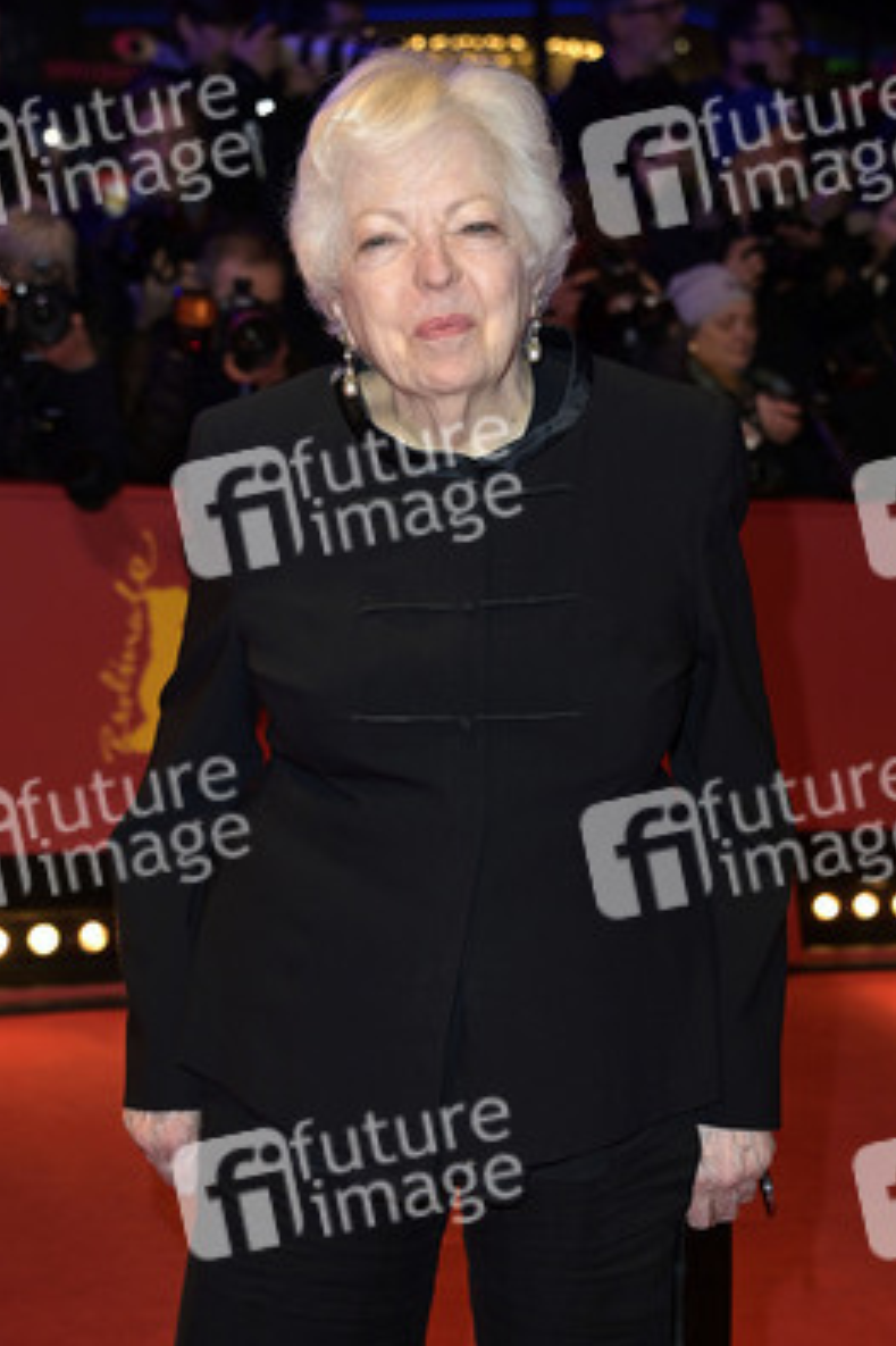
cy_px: 668
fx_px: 2952
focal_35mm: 79
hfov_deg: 17.3
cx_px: 446
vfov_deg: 25.7
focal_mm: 78
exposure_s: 1/250
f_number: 5.6
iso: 1250
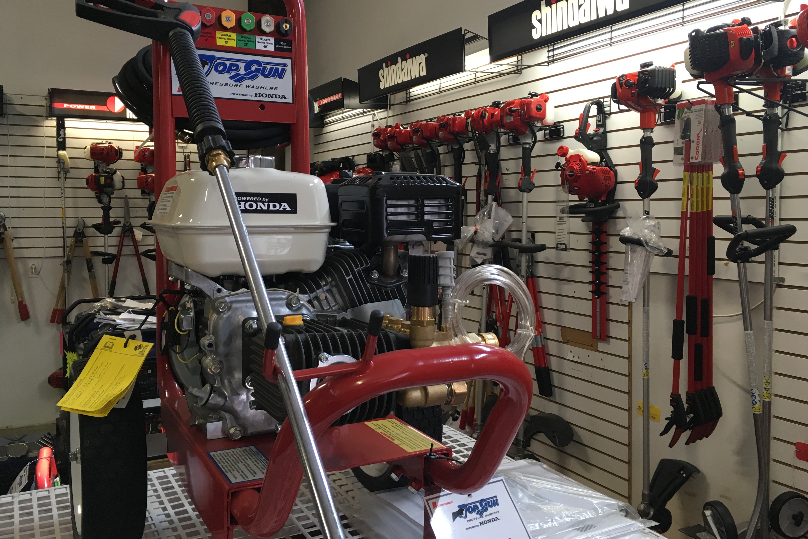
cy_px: 241
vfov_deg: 42.3
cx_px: 395
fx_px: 696
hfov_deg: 60.3
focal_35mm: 31
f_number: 2.2
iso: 64
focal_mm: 4.15
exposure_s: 1/30
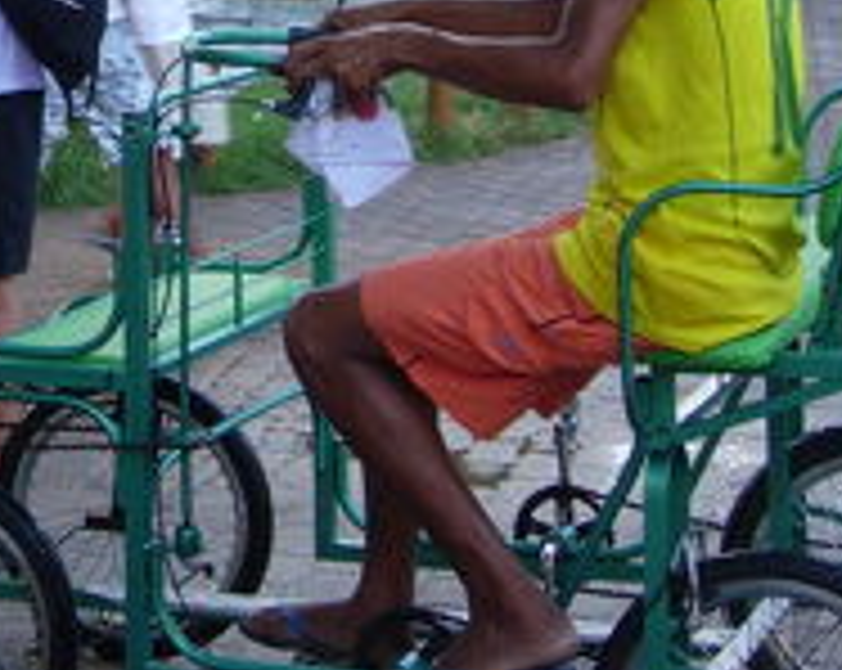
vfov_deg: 11.7
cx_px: -122
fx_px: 3210
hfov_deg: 14.5
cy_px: -70
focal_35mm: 129
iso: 64
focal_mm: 7.8
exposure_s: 1/57
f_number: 2.8
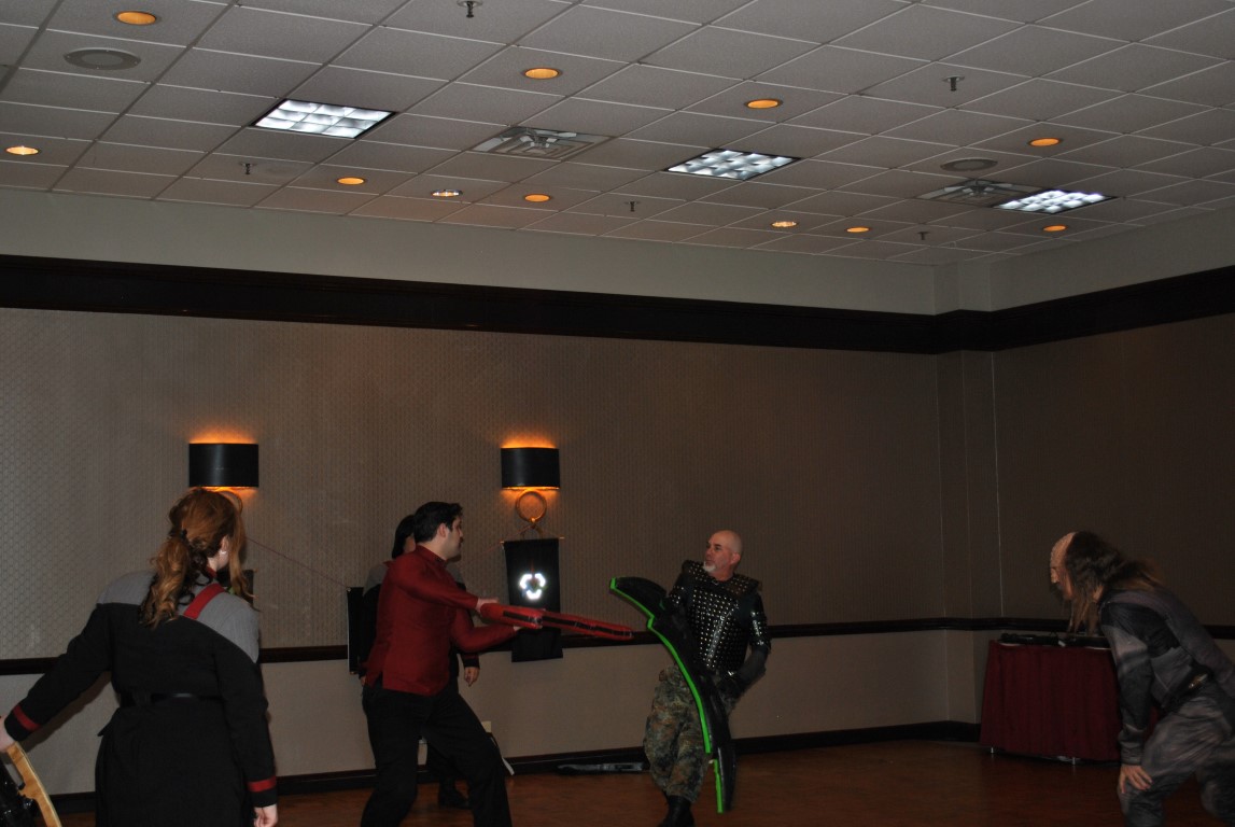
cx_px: 618
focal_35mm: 48
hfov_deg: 41.1
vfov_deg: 28.2
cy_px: 414
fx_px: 1649
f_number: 4.8
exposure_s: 1/60
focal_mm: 32
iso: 200
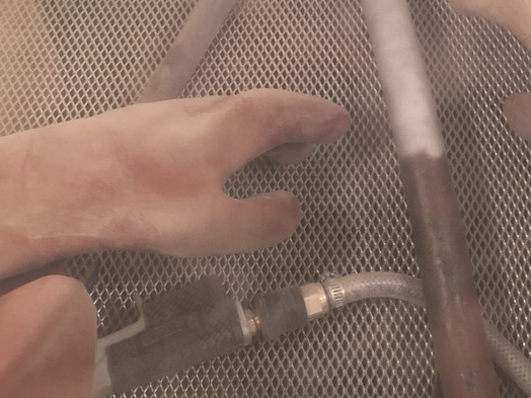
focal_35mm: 59
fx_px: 905
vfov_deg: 24.1
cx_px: 349
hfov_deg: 32.5
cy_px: 37
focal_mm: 4.15
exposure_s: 1/50
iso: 40
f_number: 2.2
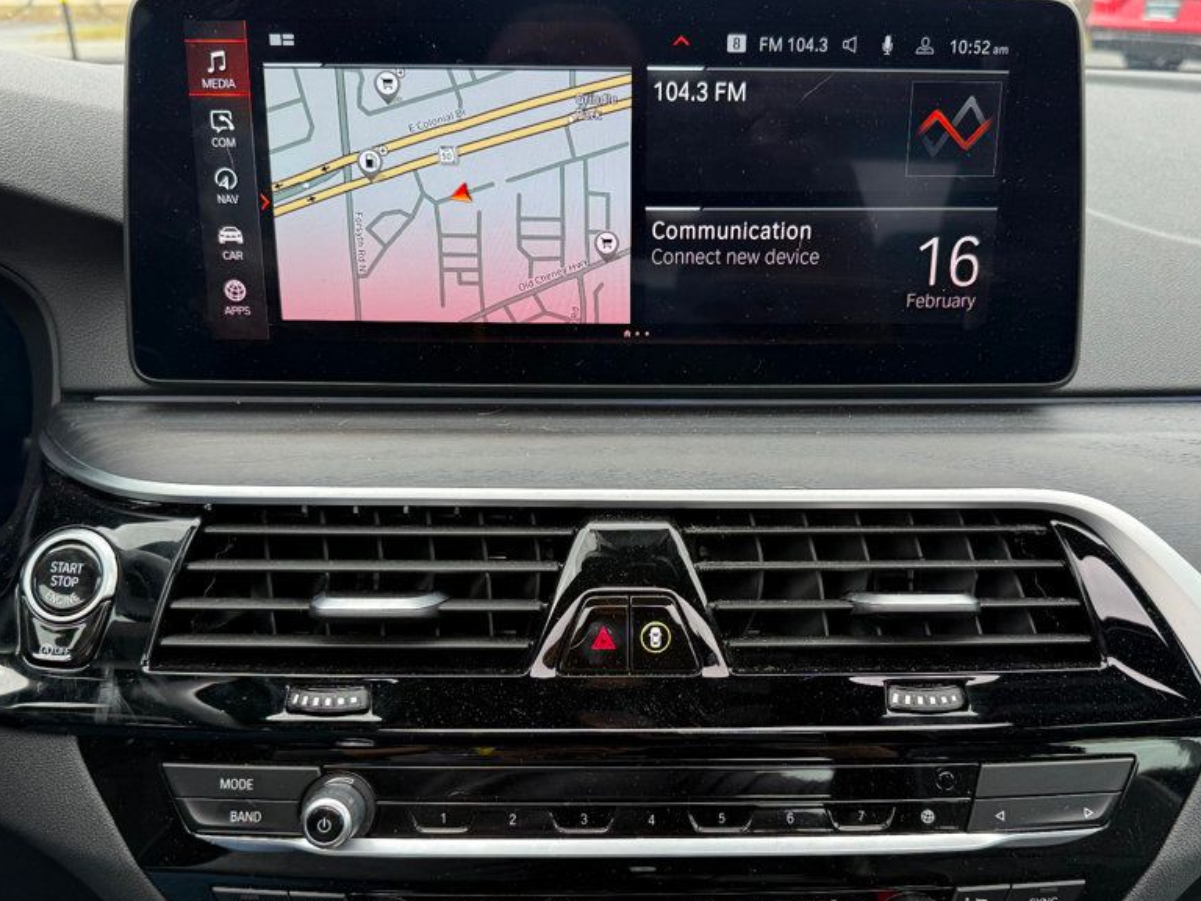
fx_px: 1110
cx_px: 629
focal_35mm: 32
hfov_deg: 56.8
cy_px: 496
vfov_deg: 44.1
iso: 80
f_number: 1.78
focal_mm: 6.76
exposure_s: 1/295
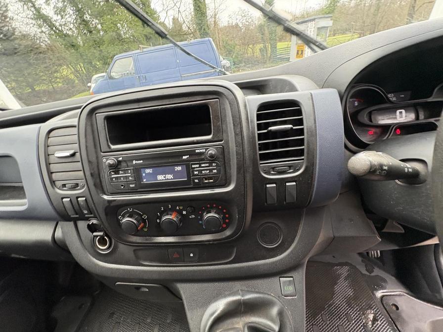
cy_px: 166
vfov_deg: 85.7
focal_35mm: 14
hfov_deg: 102.1
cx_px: 222
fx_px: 179
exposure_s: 1/60
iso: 320
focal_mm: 2.22
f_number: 2.2
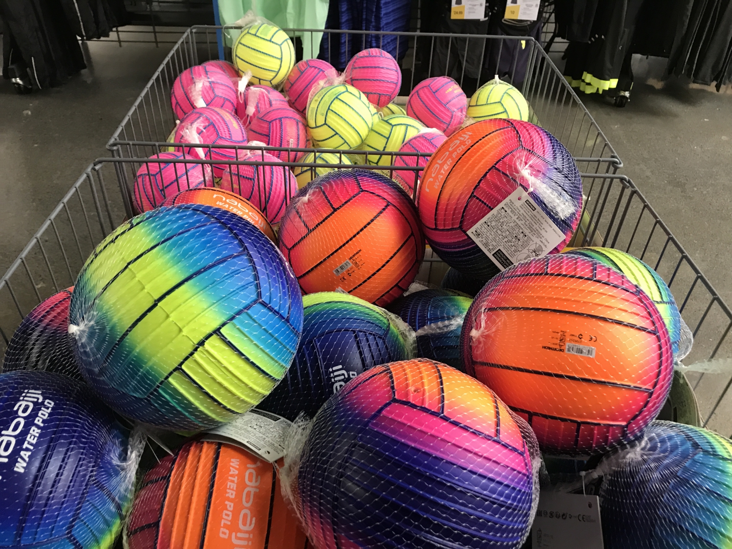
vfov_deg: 49.7
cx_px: 366
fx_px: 592
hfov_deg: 63.4
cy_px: 274
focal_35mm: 28
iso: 50
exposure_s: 1/16
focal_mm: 3.99
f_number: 1.8
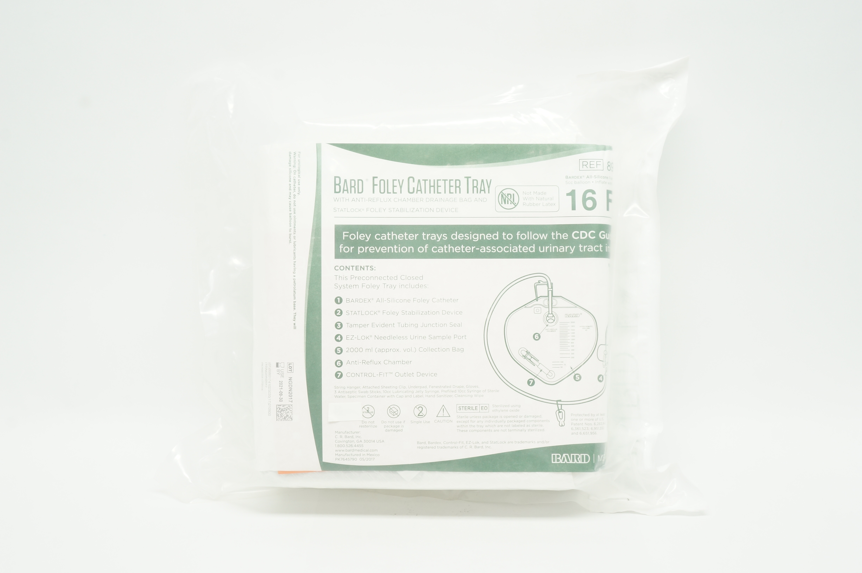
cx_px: 431
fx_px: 1076
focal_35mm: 45
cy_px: 286
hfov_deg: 43.6
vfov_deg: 29.8
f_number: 11
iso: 400
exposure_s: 1/15
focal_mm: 30
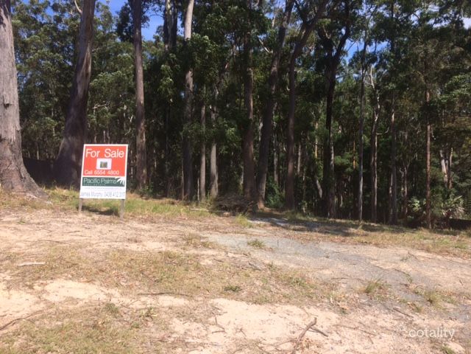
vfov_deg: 48.2
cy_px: 177
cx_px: 236
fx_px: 395
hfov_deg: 61.7
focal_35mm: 29
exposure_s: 1/1580
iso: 32
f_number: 2.2
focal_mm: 4.15
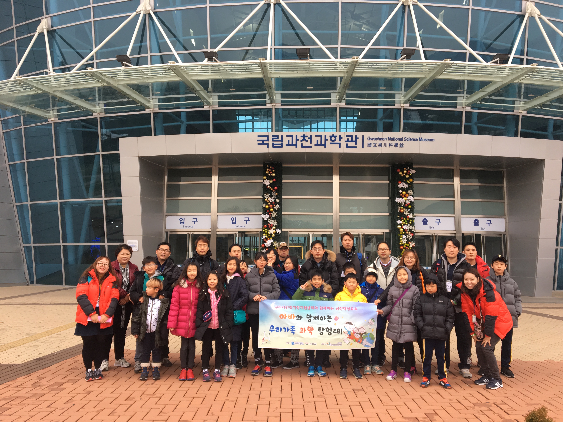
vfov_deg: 48.2
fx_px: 472
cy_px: 211
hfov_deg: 61.7
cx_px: 282
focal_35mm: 29
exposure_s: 1/120
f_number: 2.2
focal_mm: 4.15
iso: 32
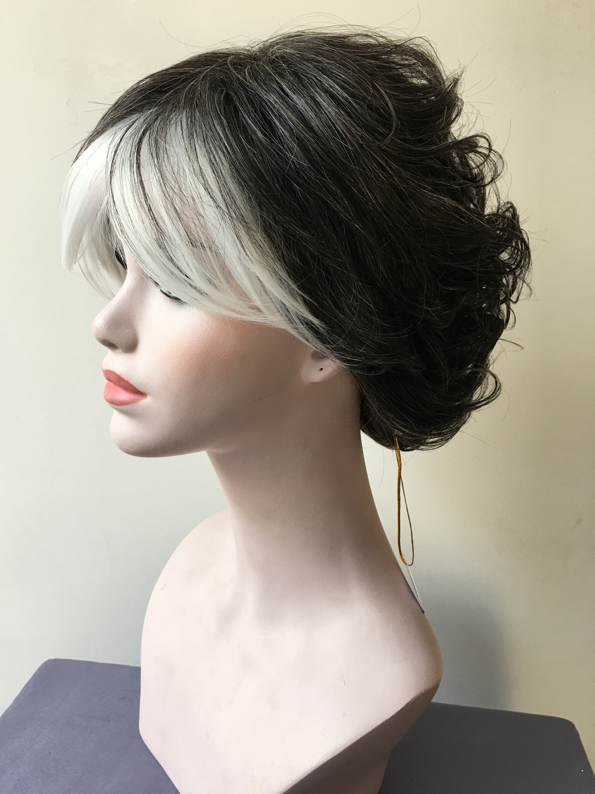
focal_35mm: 29
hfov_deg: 48.2
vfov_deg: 61.7
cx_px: 298
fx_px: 665
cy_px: 397
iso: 50
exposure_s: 1/33
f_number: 2.2
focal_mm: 4.15
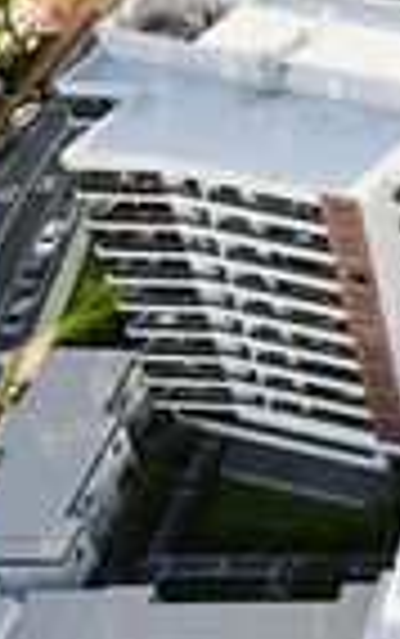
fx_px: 1236
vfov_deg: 28.0
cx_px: 845
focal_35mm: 71
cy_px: 83
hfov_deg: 14.6
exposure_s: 1/30
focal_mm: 14
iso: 100
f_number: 13
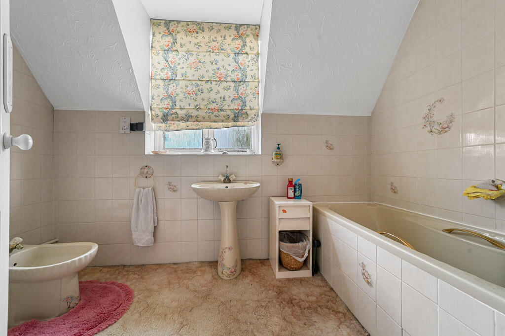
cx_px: 252
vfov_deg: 81.1
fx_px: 196
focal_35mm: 14
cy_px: 168
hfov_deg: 104.3
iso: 400
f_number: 8
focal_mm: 14
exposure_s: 1/4
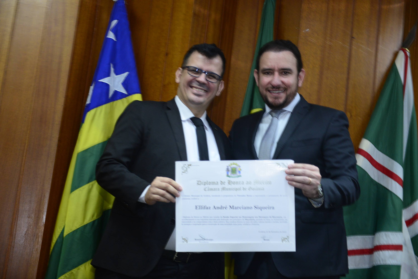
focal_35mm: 62
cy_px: 140
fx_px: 720
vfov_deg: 21.9
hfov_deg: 32.4
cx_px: 209
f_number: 2.8
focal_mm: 62
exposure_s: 1/125
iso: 2000
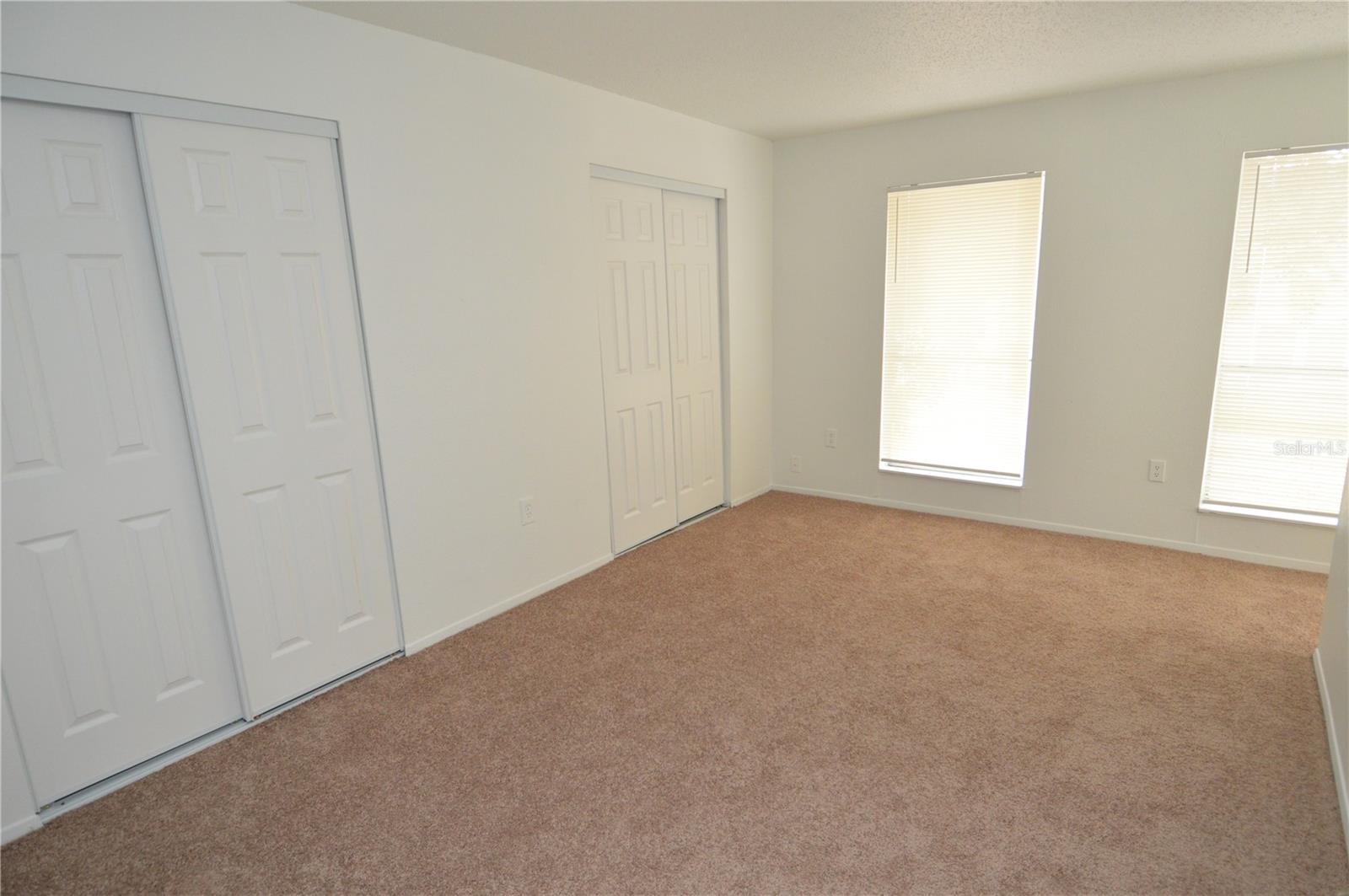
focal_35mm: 18
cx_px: 674
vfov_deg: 67.3
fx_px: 674
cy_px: 448
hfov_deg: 90.1
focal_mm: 12
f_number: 4
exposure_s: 1/60
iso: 800
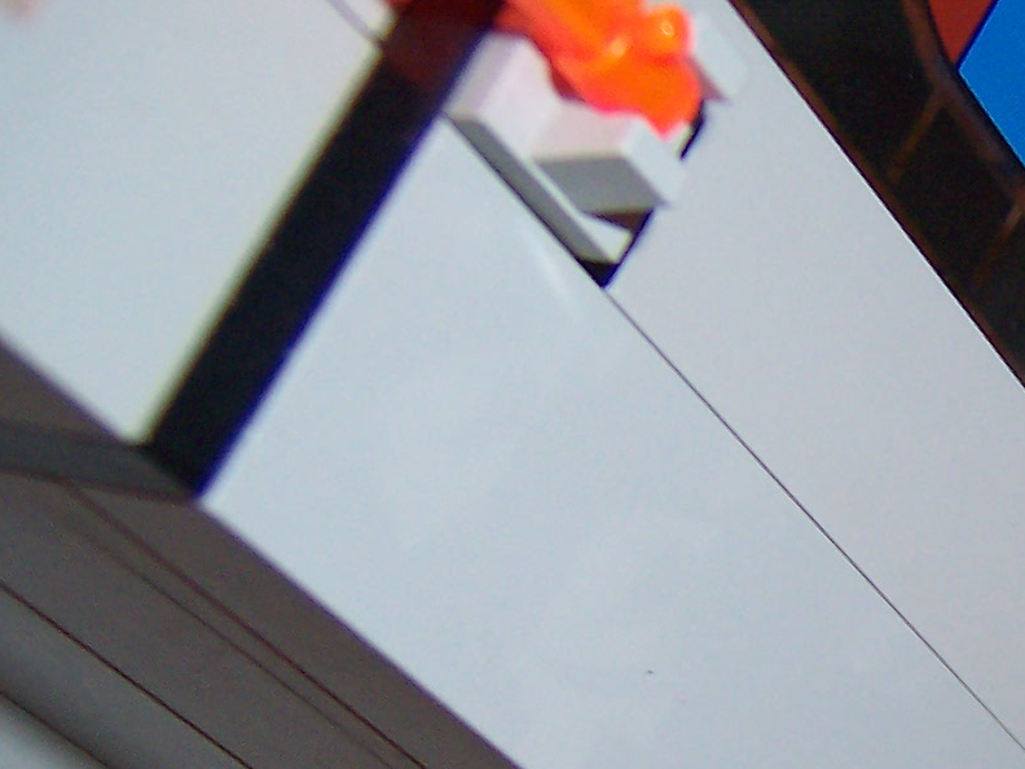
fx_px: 2843
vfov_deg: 14.6
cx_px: 1424
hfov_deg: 18.6
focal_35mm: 96
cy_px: 1042
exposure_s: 1/60
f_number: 2.8
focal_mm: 5.5
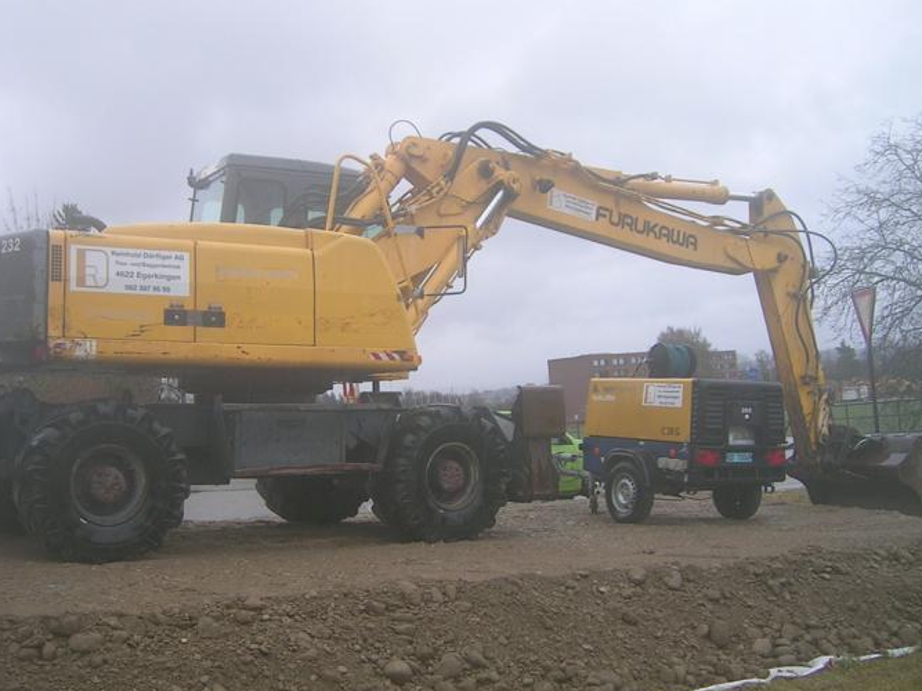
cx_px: 401
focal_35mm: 42
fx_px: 1118
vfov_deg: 34.3
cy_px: 365
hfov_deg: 44.7
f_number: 2.8
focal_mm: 5.4
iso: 50
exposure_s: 1/98.1
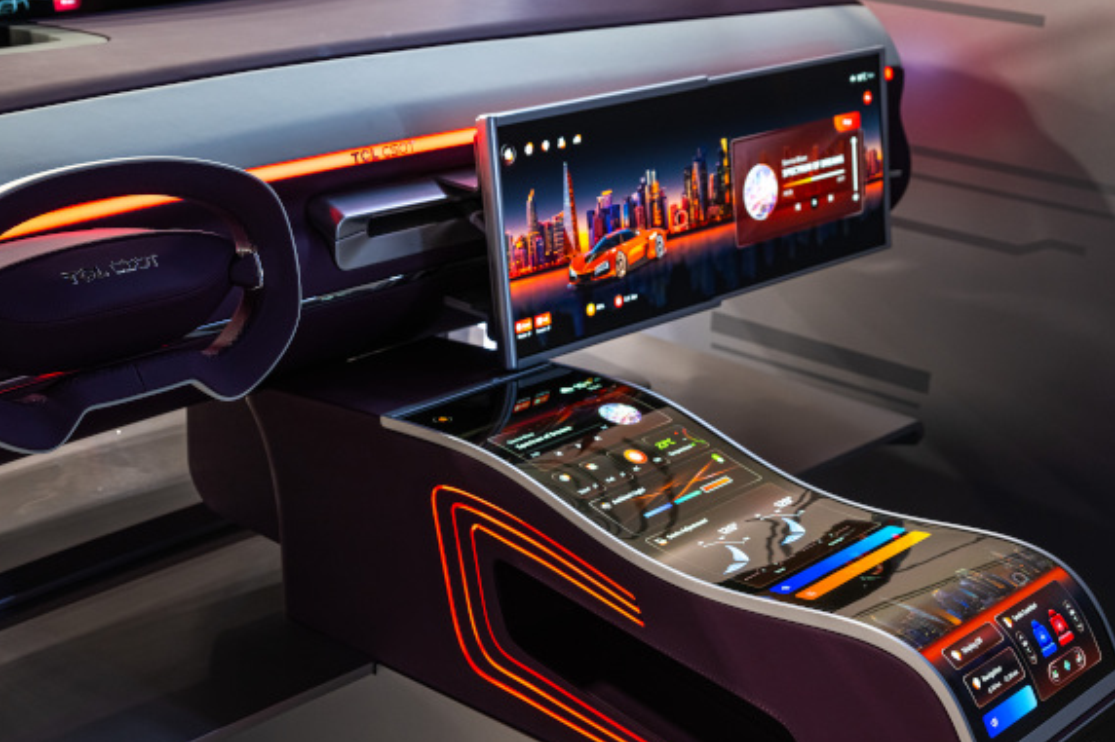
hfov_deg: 33.9
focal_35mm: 59
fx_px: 1827
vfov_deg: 22.9
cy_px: 477
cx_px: 530
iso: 1000
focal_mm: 45
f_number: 5.6
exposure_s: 1/50
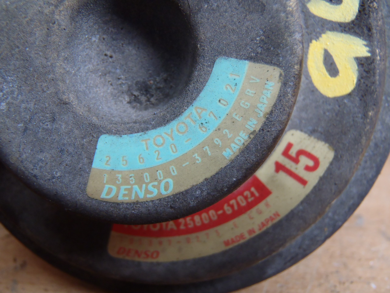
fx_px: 417
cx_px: 195
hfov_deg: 50.1
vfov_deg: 38.7
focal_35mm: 37
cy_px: 146
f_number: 4.7
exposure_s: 1/5
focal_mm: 6.64
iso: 200
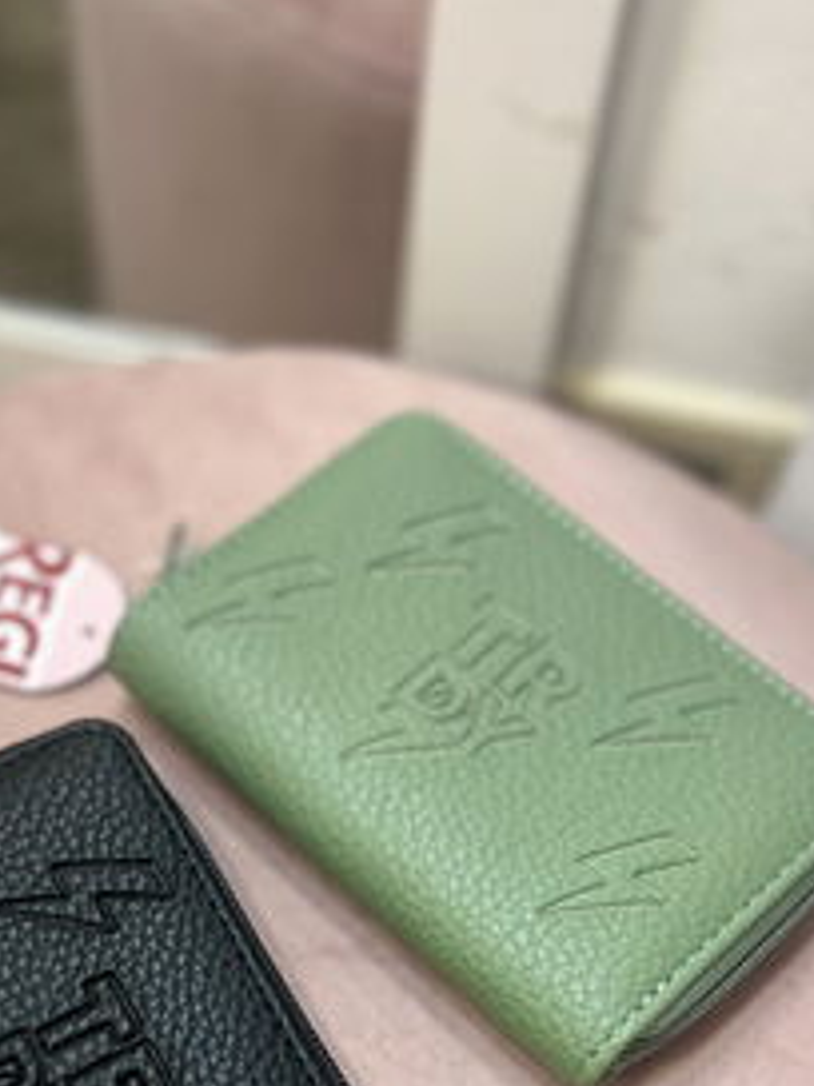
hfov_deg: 28.3
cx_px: 243
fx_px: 1599
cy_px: 980
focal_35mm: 51
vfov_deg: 35.3
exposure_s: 1/50
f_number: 1.5
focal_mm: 5.7
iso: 125
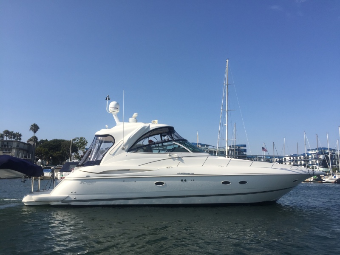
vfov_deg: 48.2
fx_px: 285
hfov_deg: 61.7
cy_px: 128
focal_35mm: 29
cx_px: 170
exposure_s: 1/2825
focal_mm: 4.15
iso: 32
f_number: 2.2
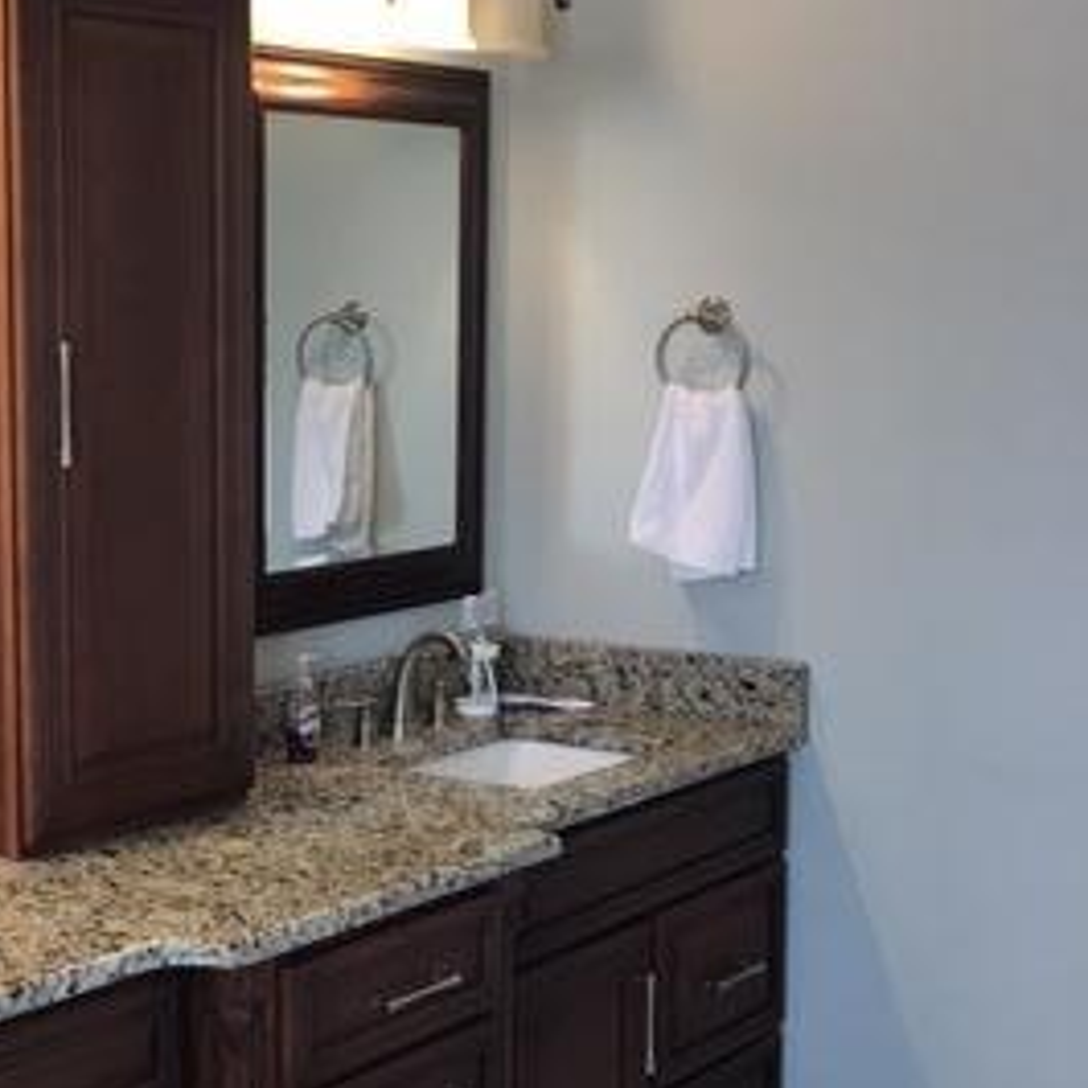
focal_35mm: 62
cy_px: 587
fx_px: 2205
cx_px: 115
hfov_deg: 26.8
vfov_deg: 27.7
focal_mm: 4.15
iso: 25
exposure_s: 1/30
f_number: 2.2
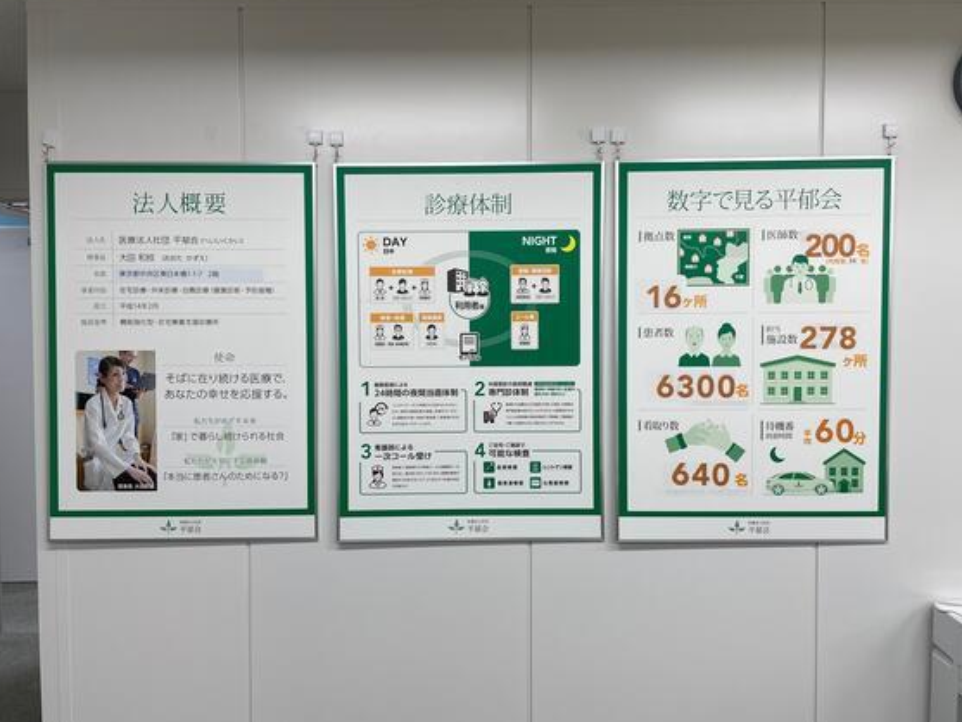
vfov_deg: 49.8
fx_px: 778
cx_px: 490
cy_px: 363
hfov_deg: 63.4
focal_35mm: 28
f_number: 1.6
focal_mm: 4.2
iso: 32
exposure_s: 1/100
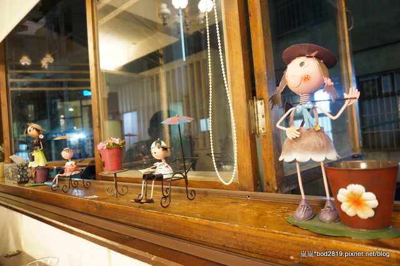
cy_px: 133
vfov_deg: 53.1
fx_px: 267
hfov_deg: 73.8
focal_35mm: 24
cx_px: 200
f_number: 3.5
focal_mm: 16
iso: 1600
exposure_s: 1/8
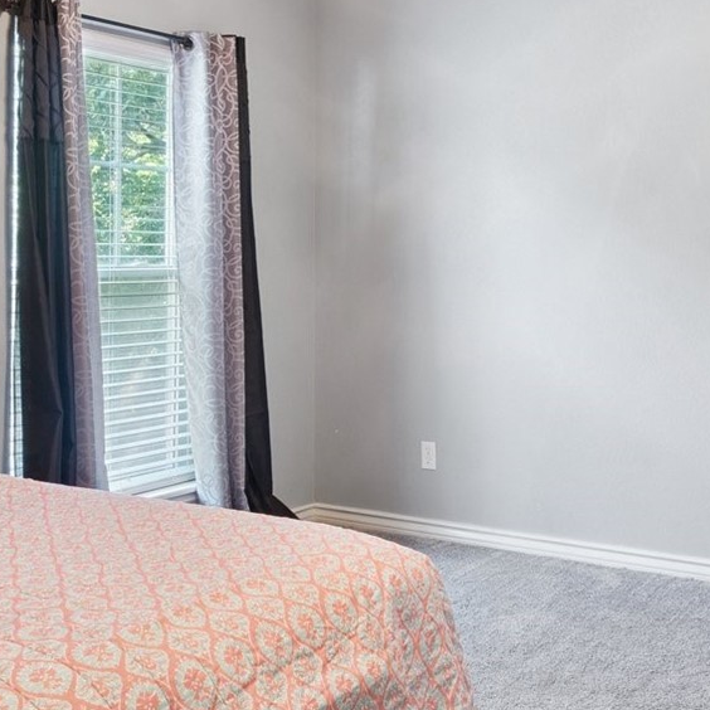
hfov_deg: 36.1
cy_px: 275
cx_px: 517
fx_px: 1067
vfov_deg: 36.6
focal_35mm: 46
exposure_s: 1/4
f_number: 6.3
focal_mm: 10
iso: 200
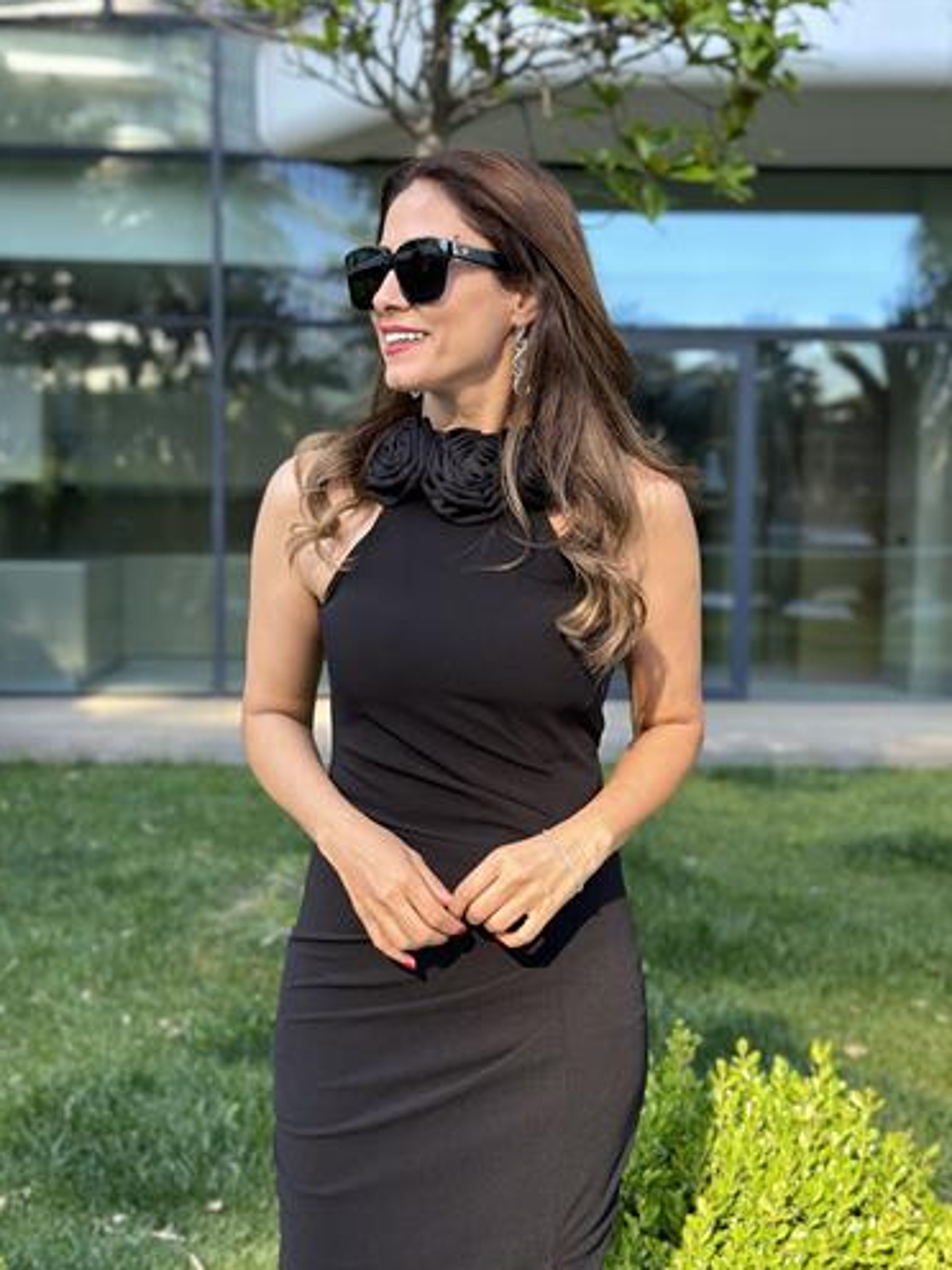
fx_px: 1797
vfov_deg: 38.9
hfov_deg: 29.7
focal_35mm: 49
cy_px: 632
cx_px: 476
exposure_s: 1/317
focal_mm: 6.86
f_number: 1.78
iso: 80
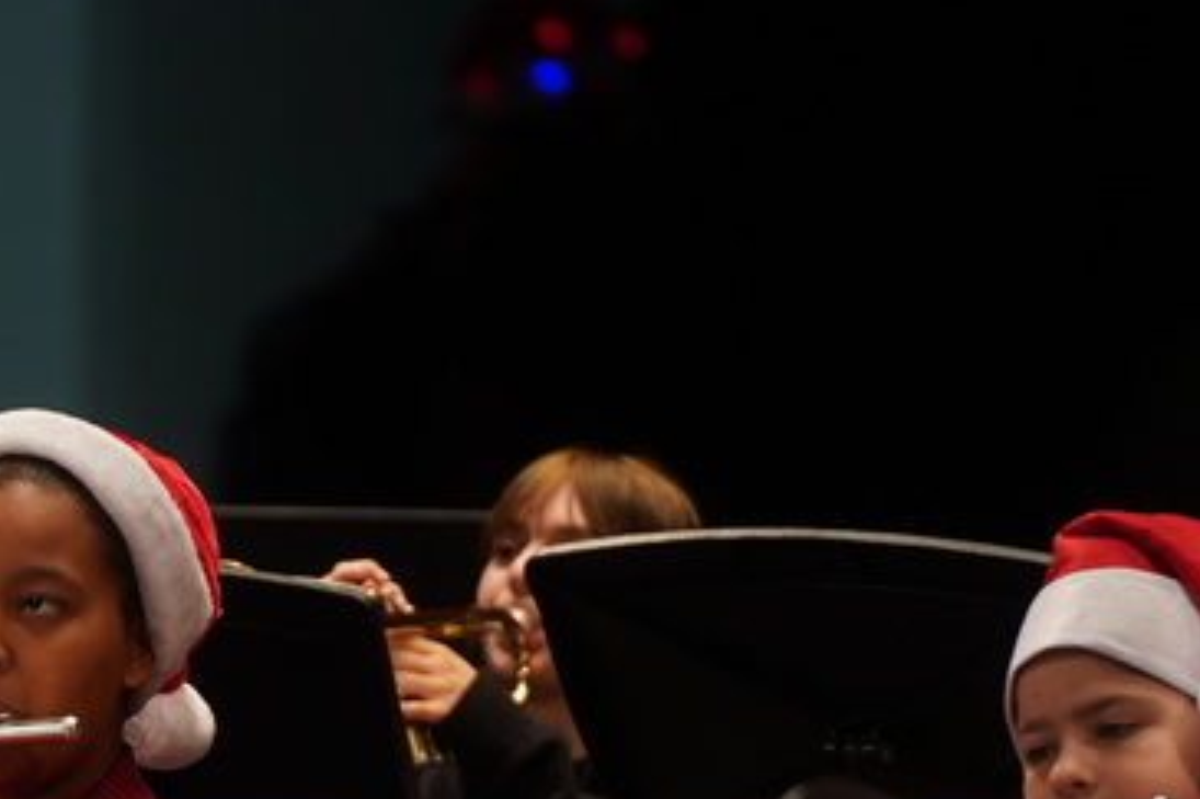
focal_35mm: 486
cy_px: 1005
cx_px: 46
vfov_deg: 2.8
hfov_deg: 4.2
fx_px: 16192
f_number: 2.8
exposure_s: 1/125
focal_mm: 173
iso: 200
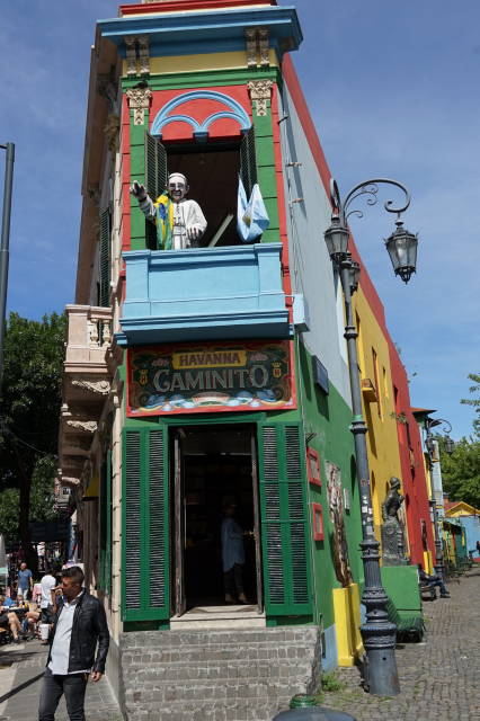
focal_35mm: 36
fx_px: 721
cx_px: 240
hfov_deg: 36.8
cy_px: 360
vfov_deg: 53.2
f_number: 11
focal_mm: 24
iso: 100
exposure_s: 1/160
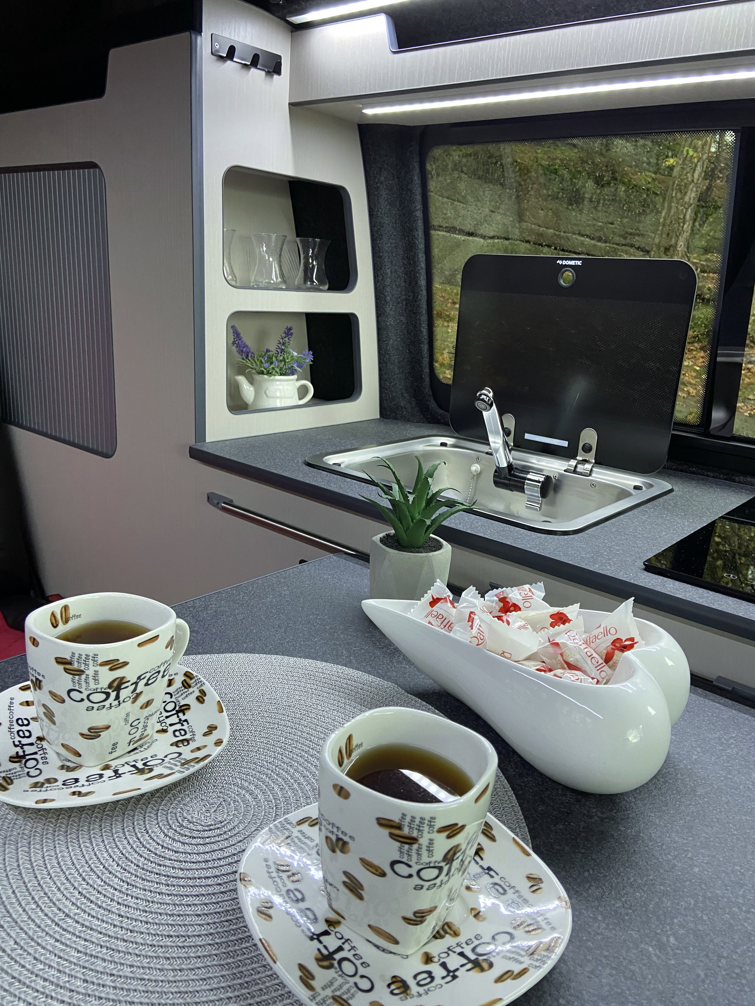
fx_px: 756
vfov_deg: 67.3
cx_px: 378
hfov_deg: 53.1
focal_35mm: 26
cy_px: 503
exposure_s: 1/60
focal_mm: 4.25
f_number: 1.8
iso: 200
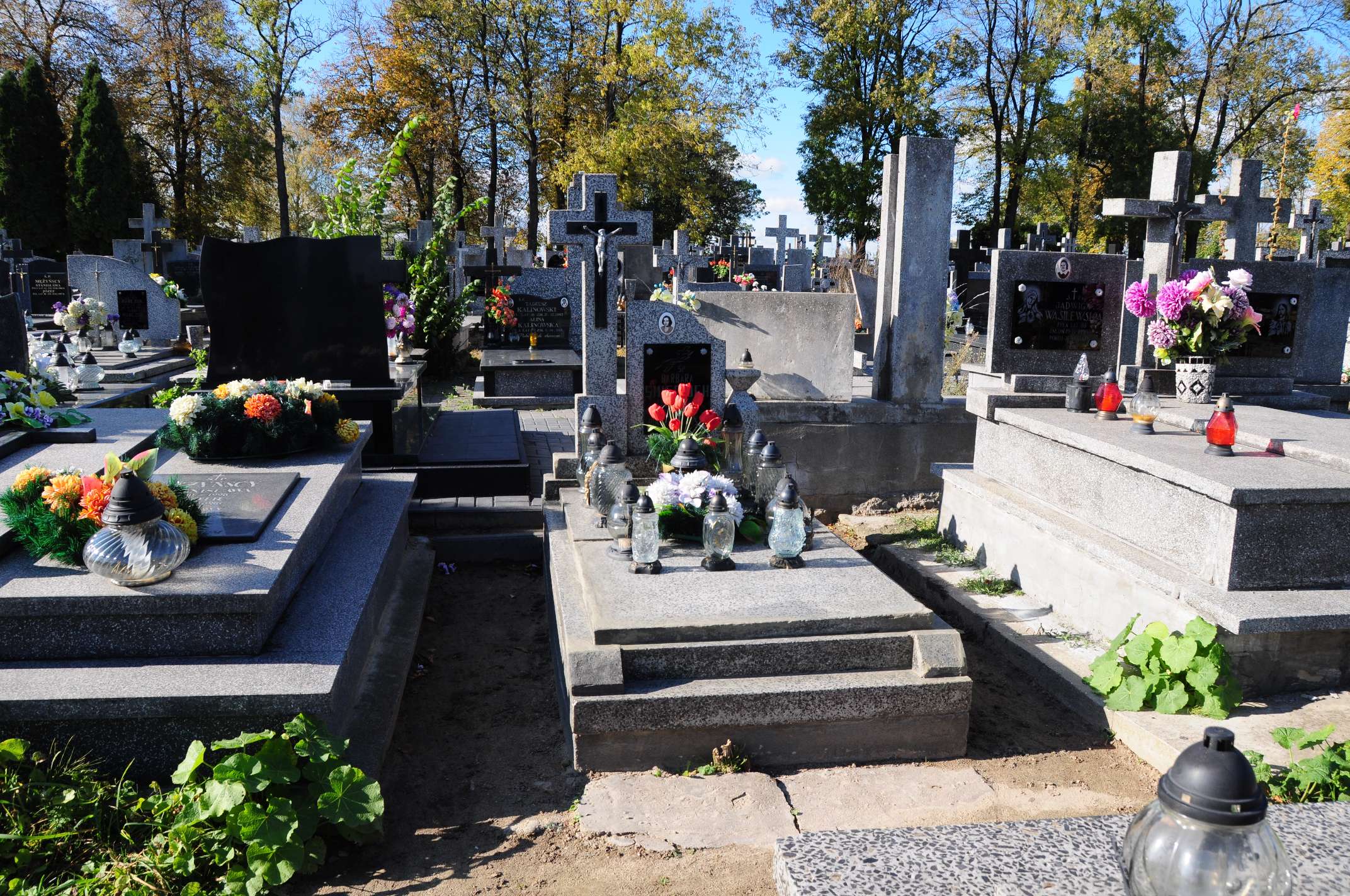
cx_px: 675
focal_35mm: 27
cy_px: 448
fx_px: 1011
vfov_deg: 47.8
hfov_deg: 67.4
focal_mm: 18
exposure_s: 1/640
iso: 320
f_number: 7.1
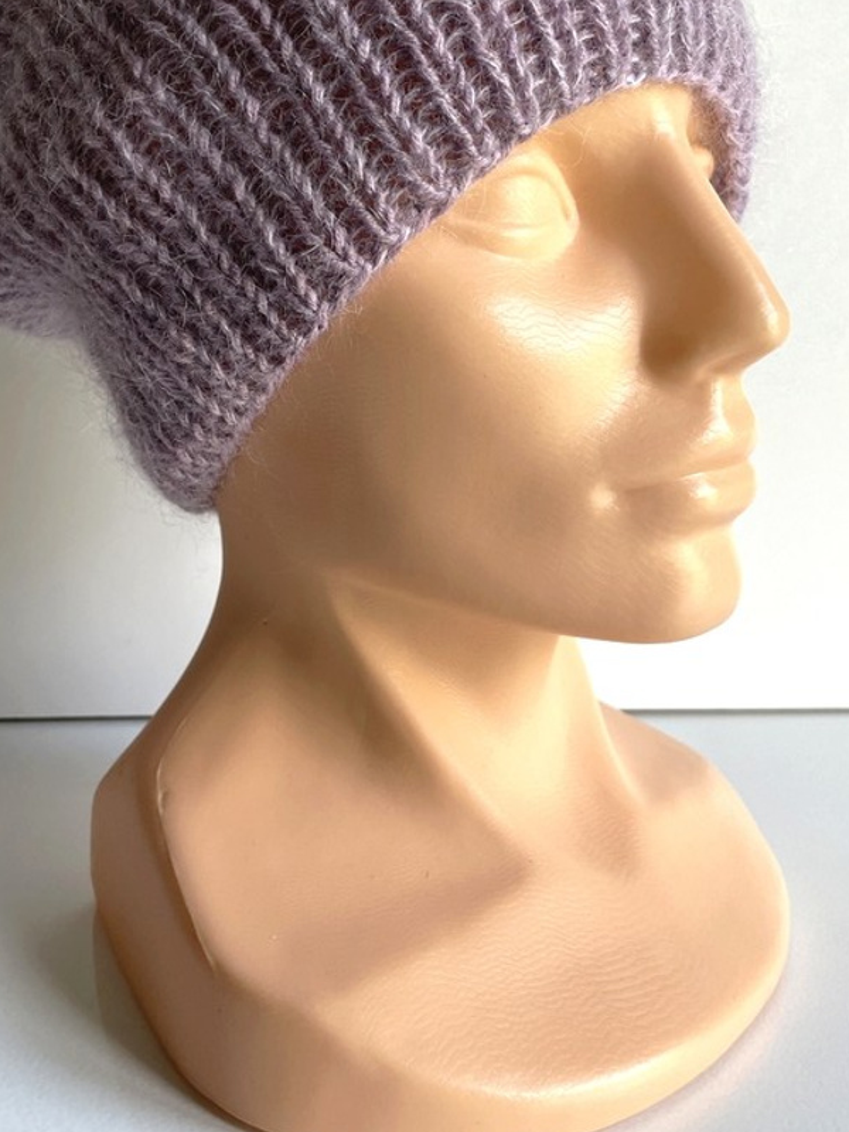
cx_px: 419
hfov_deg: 36.8
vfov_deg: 47.6
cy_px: 451
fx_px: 1275
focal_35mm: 39
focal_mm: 4.2
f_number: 1.6
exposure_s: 1/121
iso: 80
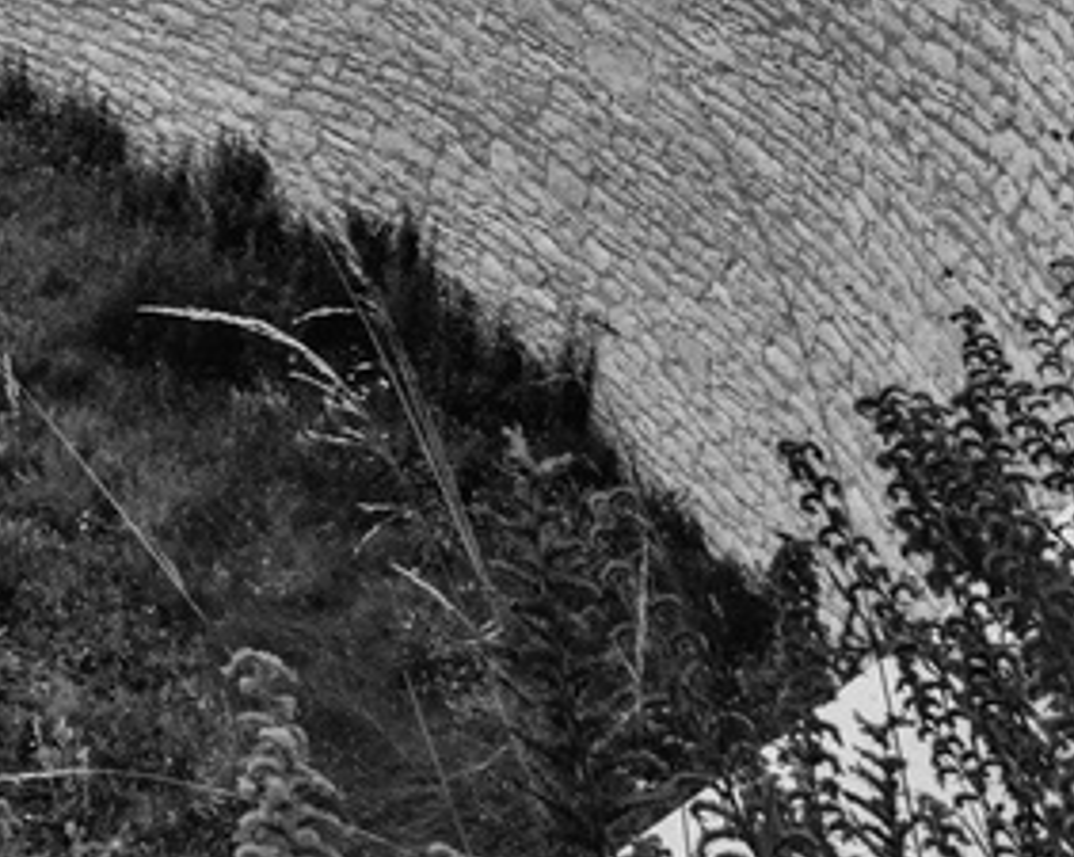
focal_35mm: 70
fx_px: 2223
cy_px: -695
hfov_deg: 22.7
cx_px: -495
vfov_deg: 17.6
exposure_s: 1/100
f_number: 8
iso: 100
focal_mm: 10
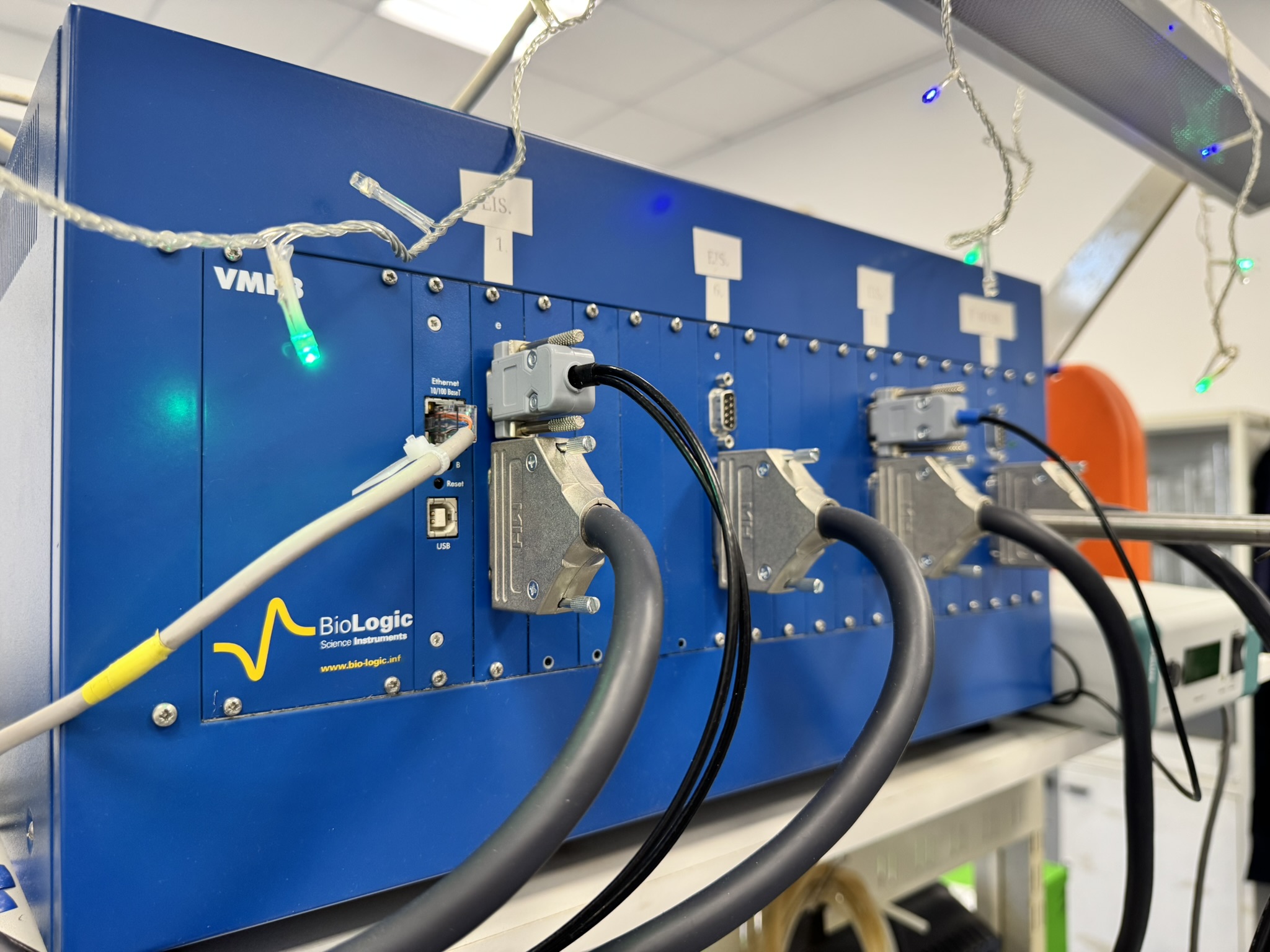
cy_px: 476
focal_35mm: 24
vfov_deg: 56.8
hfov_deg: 71.6
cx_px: 635
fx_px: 881
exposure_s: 1/100
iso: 200
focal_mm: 6.76
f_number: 1.78
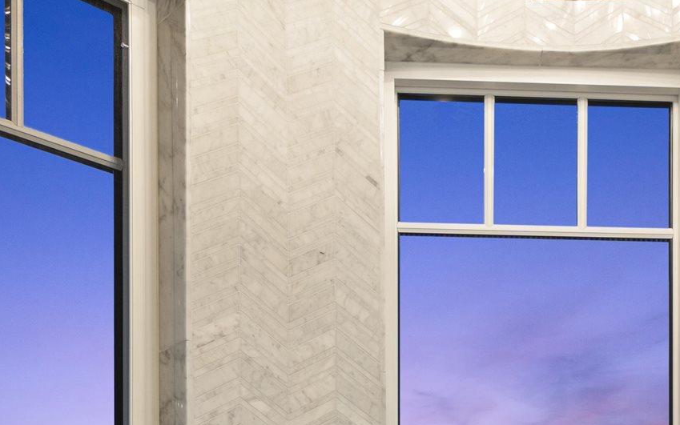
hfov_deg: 33.8
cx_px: 511
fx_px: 1094
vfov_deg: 19.1
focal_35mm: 59
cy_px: 652
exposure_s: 1/5
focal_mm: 16
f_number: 8
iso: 400
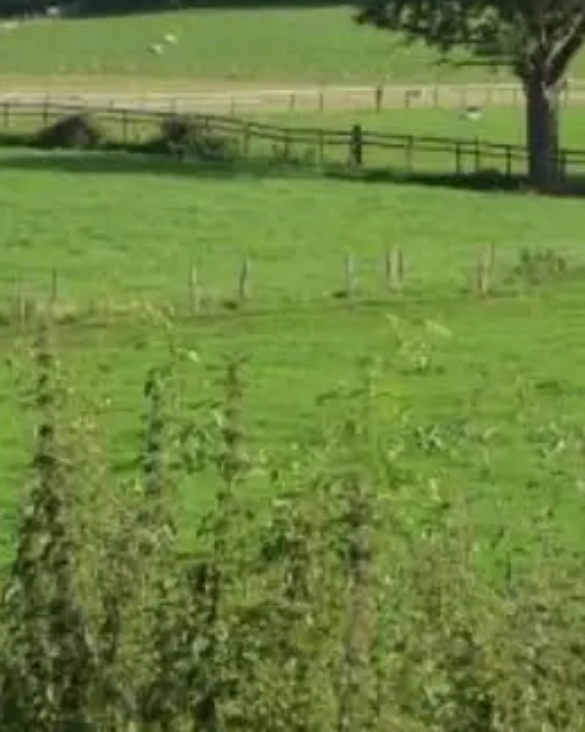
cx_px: -373
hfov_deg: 7.7
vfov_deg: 9.9
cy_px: 145
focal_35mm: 195
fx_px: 4222
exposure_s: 1/500
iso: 160
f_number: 4.1
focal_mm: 7.6
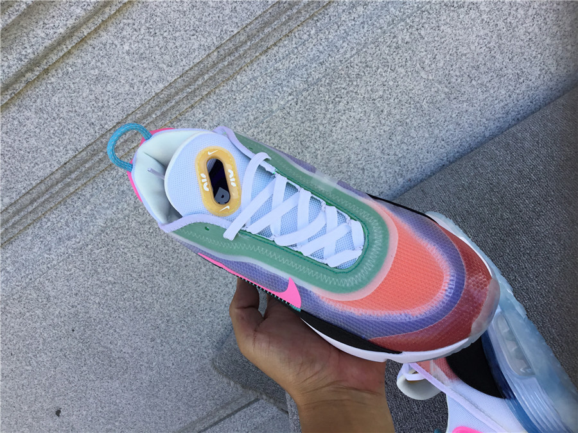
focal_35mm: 31
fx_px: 518
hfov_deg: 58.4
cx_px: 289
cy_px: 216
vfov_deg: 45.4
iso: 25
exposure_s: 1/219
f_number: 2.4
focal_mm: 3.3
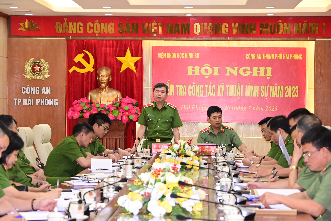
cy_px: 110
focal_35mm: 112
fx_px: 1030
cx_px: 166
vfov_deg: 12.2
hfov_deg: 18.3
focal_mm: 75
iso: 3200
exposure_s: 1/200
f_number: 5.3
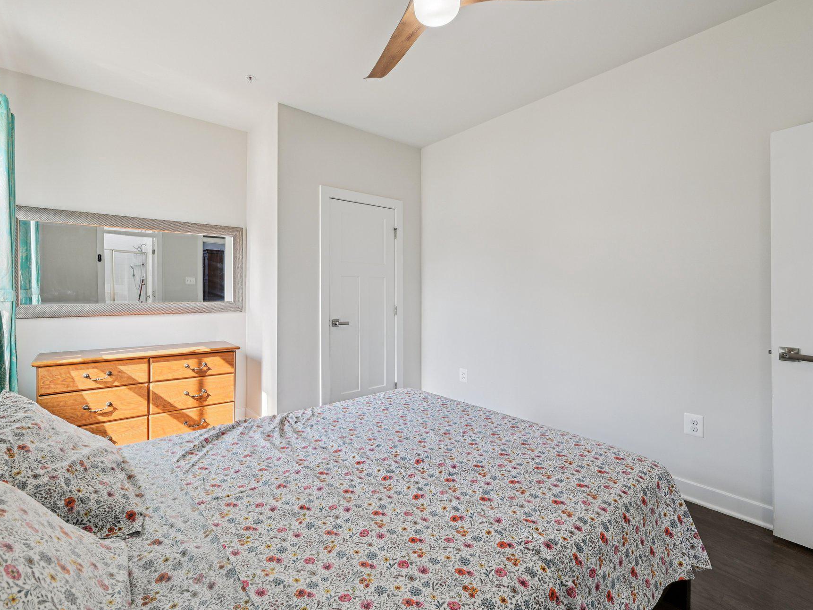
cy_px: 291
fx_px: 376
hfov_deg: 94.3
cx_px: 370
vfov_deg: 78.0
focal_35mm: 16
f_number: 8
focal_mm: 14
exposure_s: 1/15
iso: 200
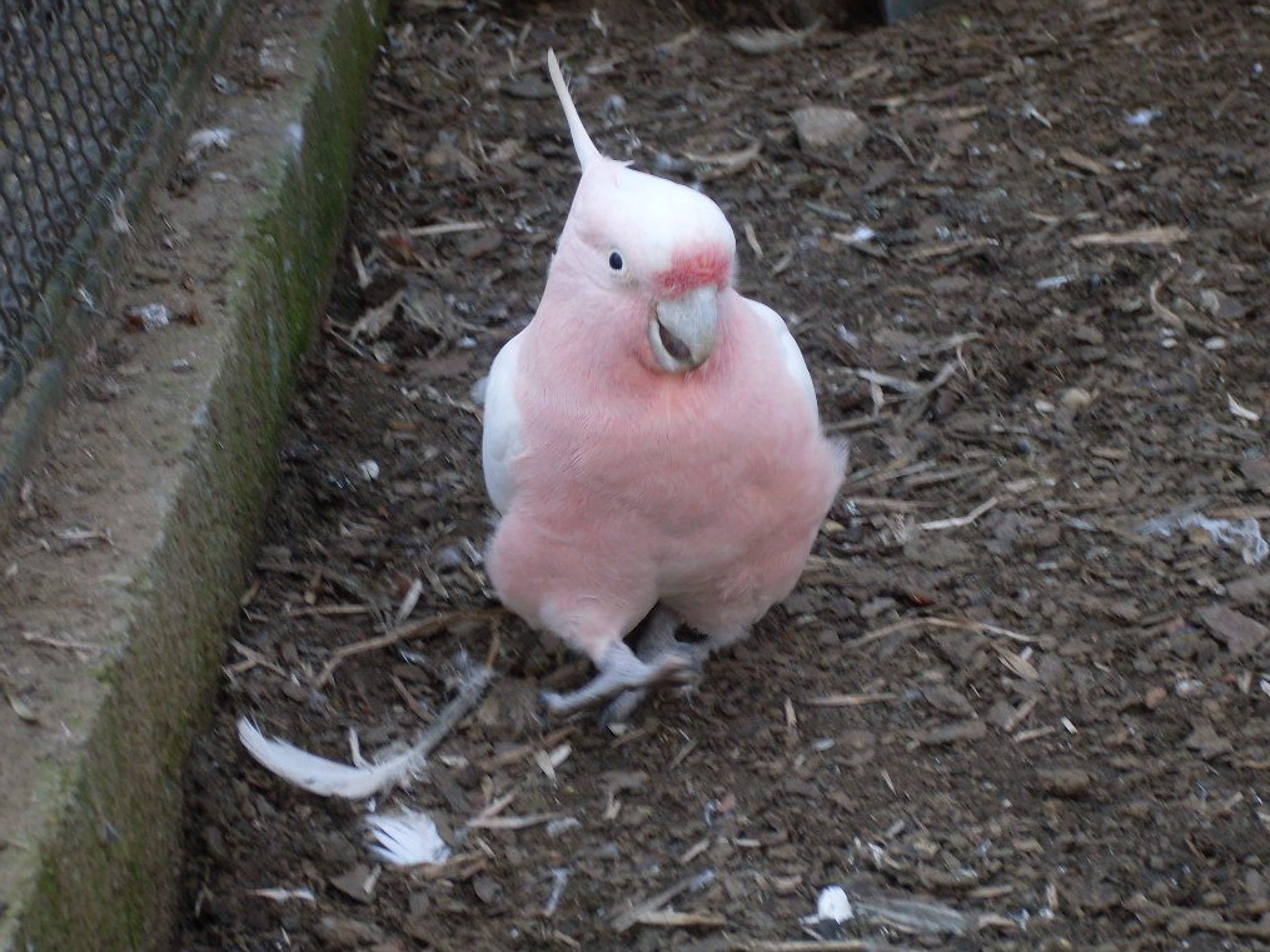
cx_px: 633
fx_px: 4219
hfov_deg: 17.1
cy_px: 473
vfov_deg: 12.9
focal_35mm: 115
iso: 120
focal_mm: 18.9
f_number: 5.2
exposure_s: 1/60
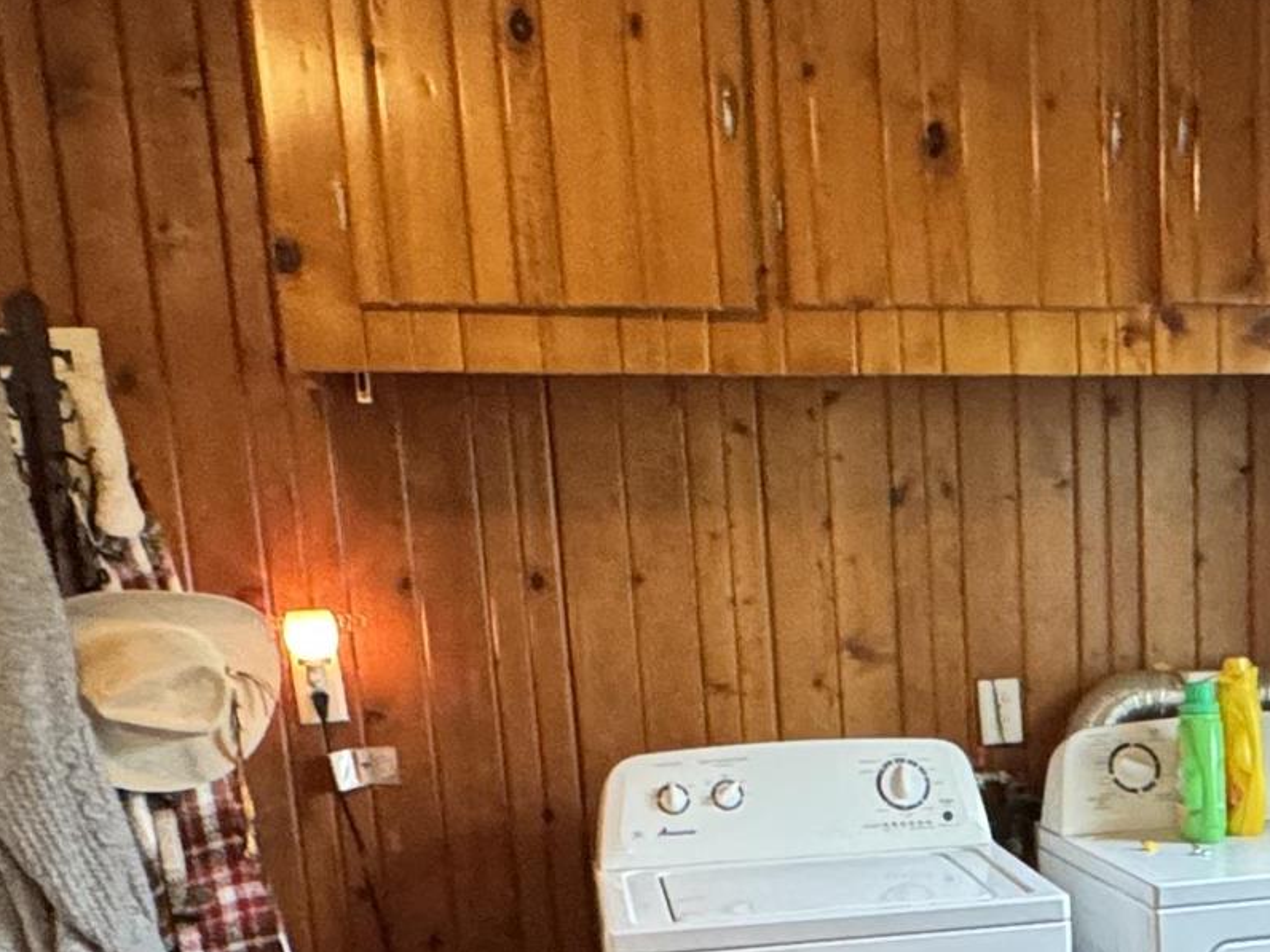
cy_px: 1011
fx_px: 1981
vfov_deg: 25.3
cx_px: 1117
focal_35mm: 54
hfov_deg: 33.8
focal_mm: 2.22
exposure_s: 1/60
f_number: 2.2
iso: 640
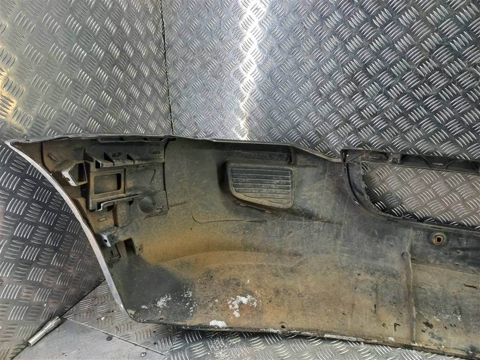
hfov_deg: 69.4
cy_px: 180
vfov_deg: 54.9
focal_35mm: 25
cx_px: 240
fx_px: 347
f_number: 1.8
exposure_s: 1/50
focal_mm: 4.6
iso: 80
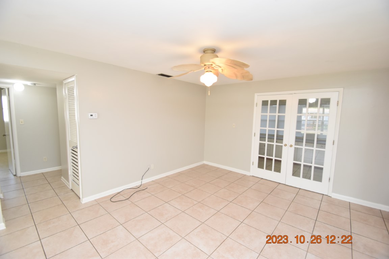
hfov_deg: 100.4
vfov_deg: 77.3
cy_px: 130
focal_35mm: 15
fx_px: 162
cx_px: 194
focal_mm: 10
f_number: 4.5
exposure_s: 1/80
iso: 800
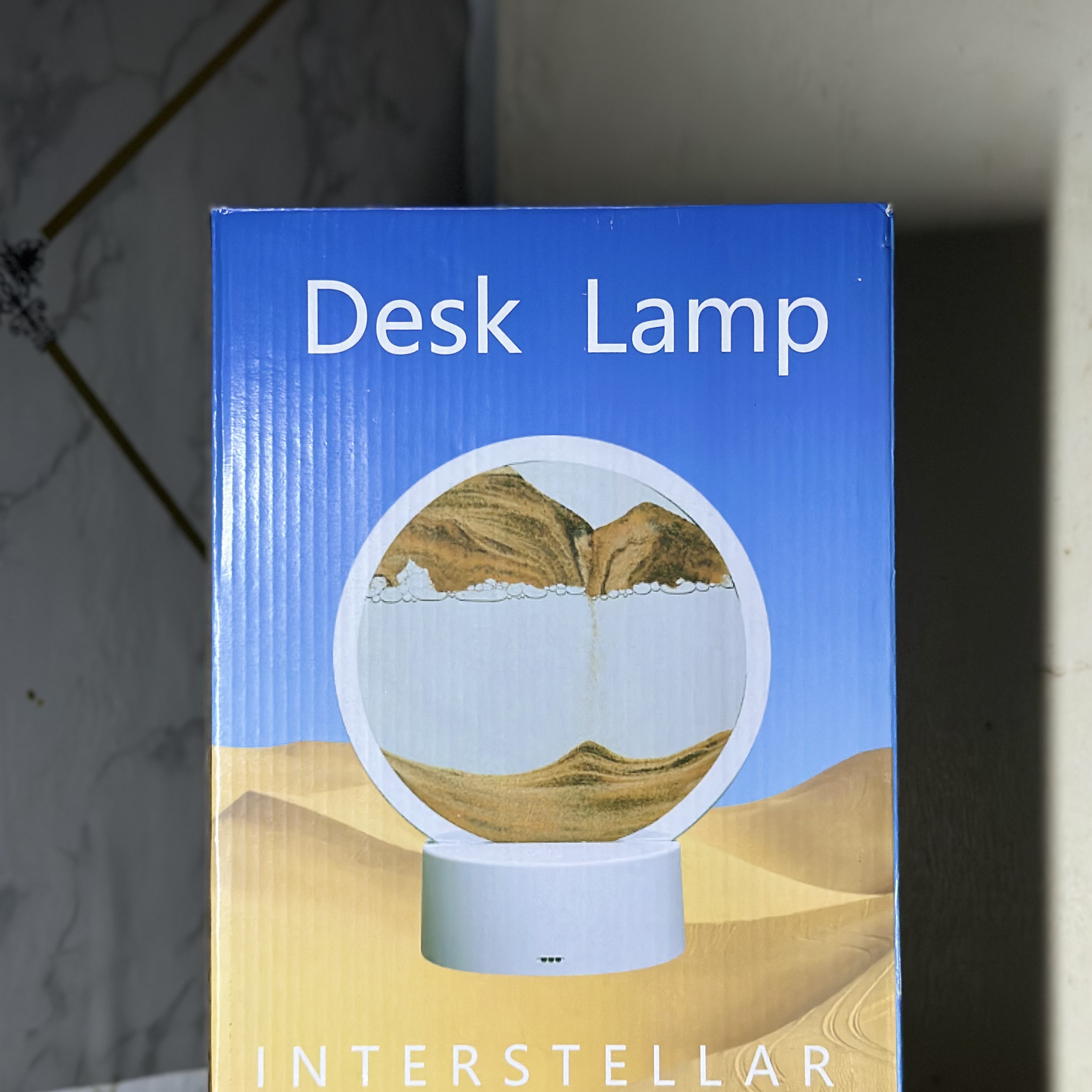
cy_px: 592
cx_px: 544
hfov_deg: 30.0
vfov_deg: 30.0
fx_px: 2034
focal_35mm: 57
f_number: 1.78
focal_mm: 6.86
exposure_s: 1/60
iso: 400
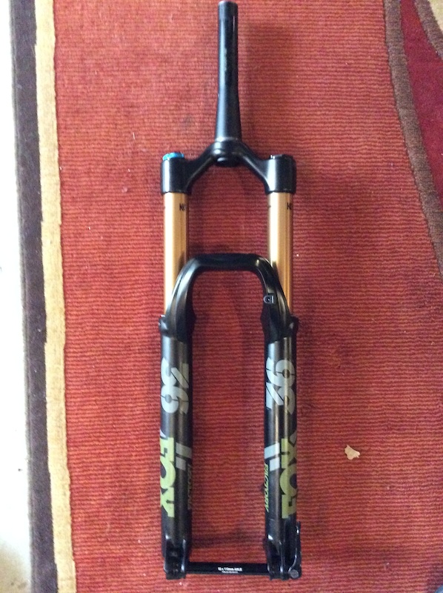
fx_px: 547
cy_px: 296
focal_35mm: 32
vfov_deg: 56.9
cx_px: 222
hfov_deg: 44.1
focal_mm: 3.3
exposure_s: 1/15
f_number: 2.4
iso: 800
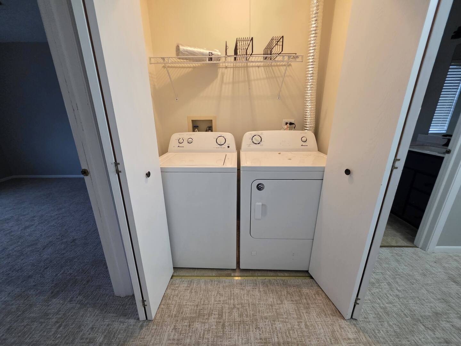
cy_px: 173
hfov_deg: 106.2
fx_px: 173
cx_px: 230
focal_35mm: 13
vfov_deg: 89.9
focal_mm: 2.2
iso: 800
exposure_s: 1/60
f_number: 1.9
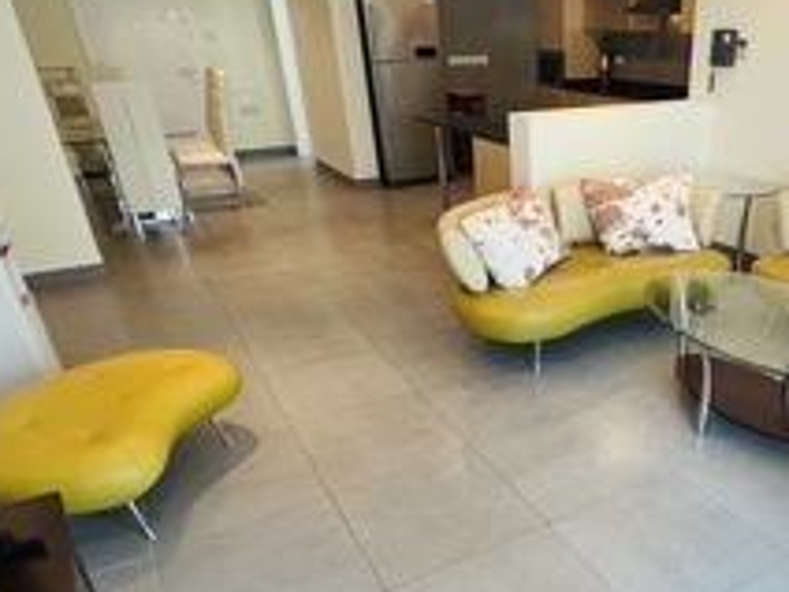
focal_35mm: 28
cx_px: 568
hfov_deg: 60.8
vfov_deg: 48.7
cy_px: 408
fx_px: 638
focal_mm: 1.57
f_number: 1.8
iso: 200
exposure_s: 1/100
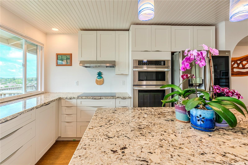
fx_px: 110
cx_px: 124
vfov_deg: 73.7
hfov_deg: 96.7
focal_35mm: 16
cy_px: 82
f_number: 8
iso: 100
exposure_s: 1/160
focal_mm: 16
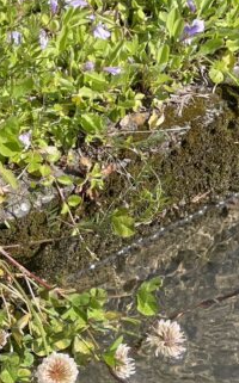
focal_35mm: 88
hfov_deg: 14.7
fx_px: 919
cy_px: 346
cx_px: 31
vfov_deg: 23.0
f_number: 1.6
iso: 32
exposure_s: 1/1553
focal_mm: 4.2
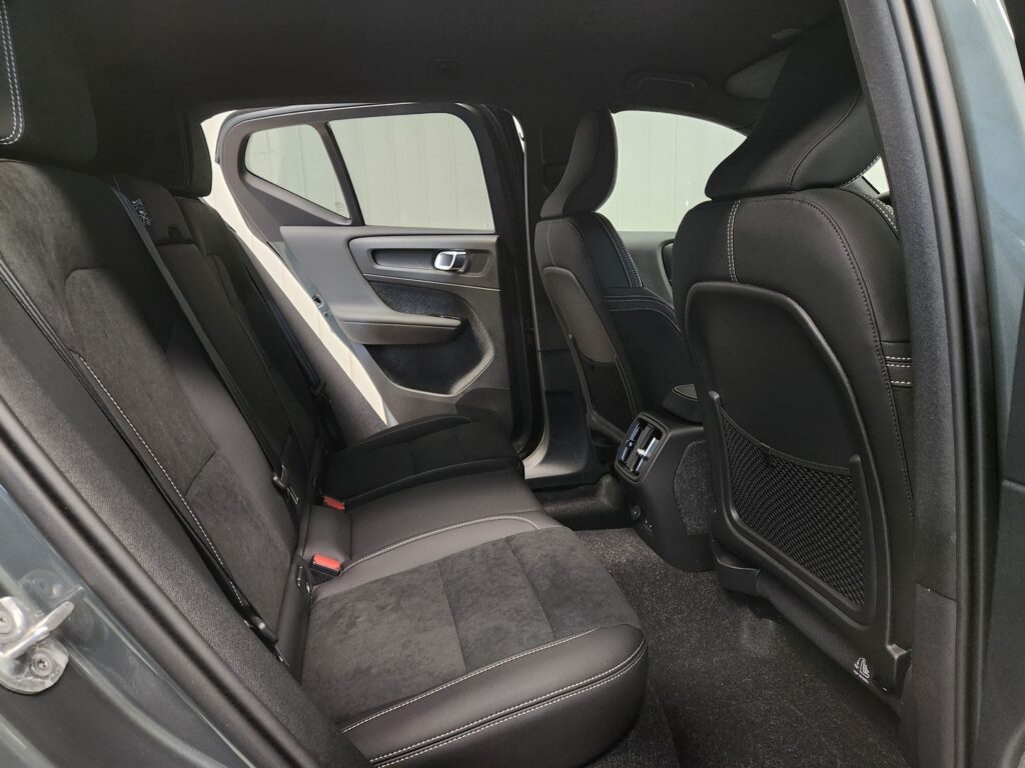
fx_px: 681
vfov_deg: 58.9
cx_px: 512
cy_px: 384
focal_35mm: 23
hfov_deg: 73.9
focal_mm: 5.4
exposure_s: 1/100
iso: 800
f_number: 1.8
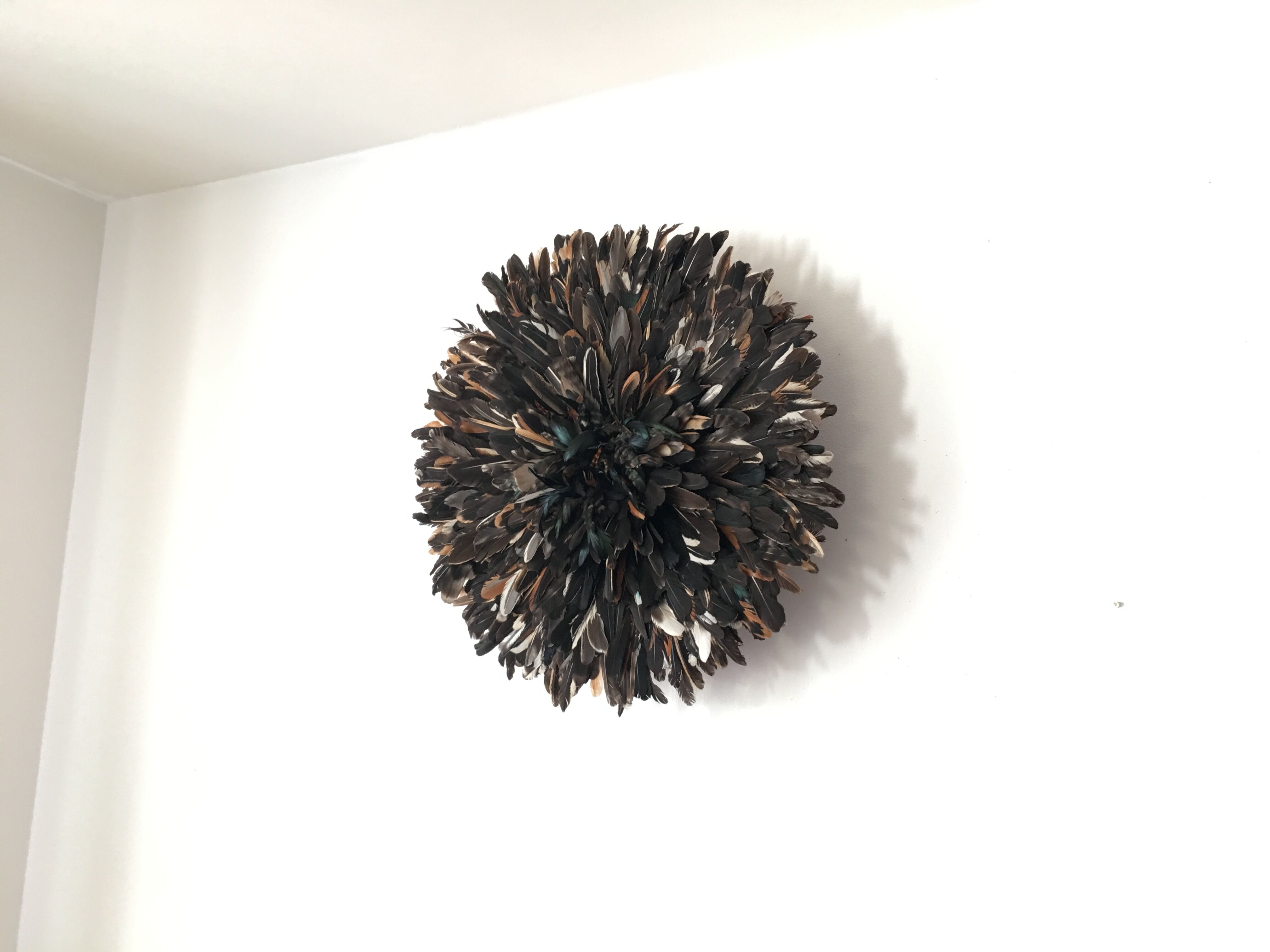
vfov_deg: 48.2
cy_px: 476
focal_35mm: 29
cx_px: 635
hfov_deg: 61.7
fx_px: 1064
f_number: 2.2
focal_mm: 4.15
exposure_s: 1/17
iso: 64
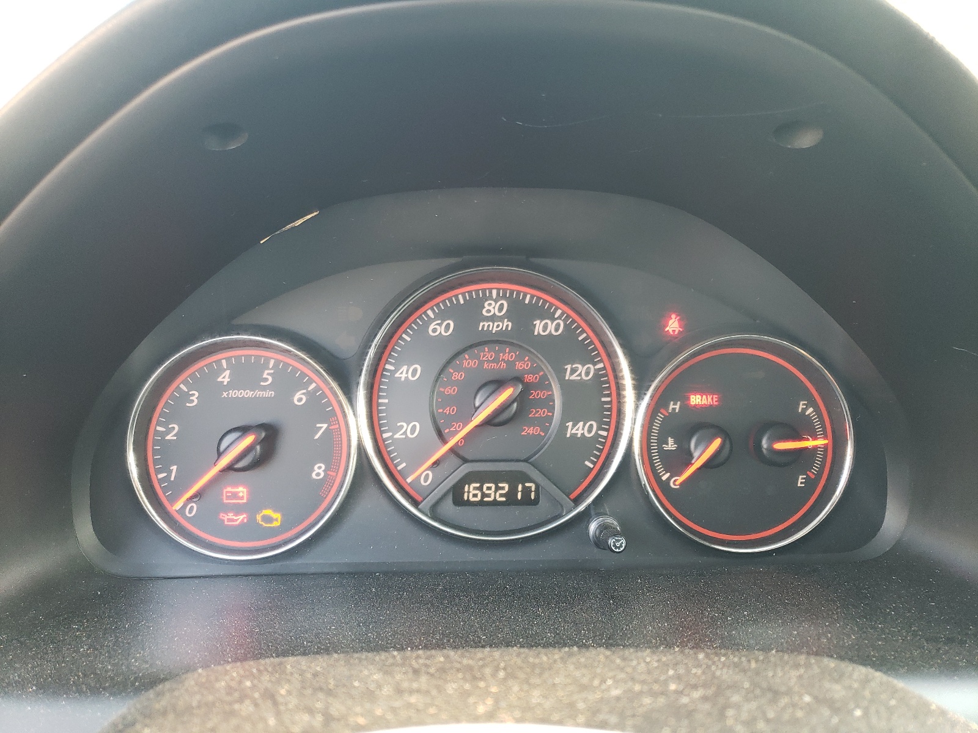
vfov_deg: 53.1
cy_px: 366
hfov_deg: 67.3
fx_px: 735
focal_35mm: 26
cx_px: 489
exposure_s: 1/60.2
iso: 113
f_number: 1.5
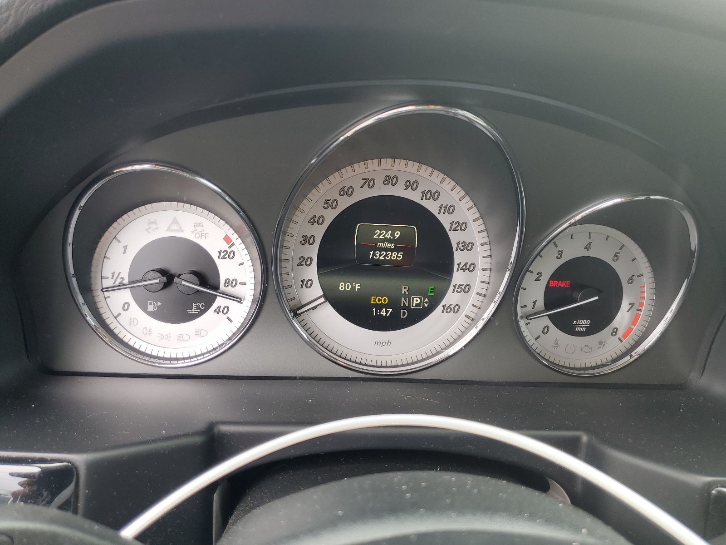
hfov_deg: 67.3
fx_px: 545
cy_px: 272
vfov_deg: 53.1
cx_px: 363
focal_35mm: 26
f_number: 1.5
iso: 50
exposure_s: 1/145
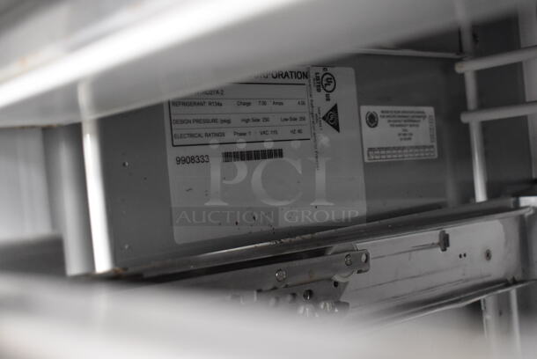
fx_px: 694
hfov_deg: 42.3
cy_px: 180
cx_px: 268
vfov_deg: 29.0
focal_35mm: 46
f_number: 4.2
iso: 4000
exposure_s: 1/125
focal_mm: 31
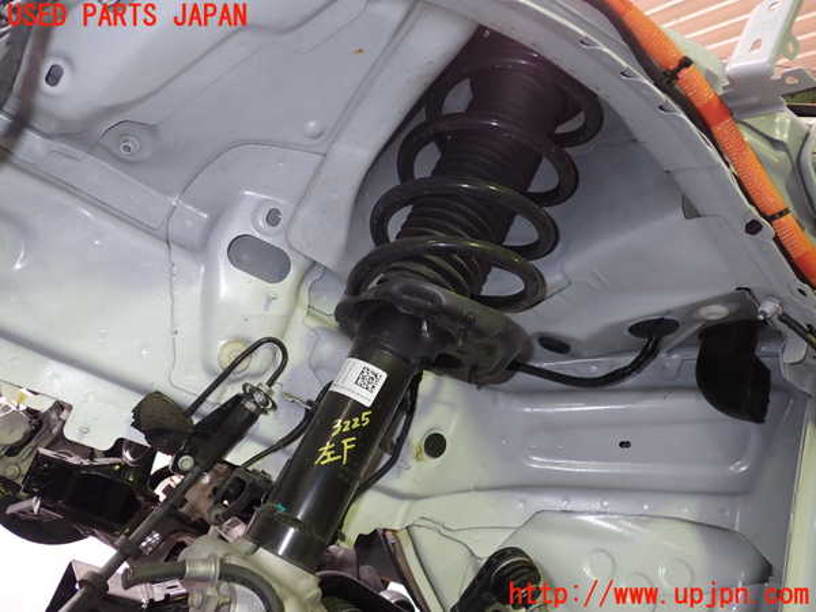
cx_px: 408
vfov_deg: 46.8
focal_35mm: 30
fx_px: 707
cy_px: 306
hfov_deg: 60.0
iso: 200
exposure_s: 1/30
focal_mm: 5.4
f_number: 2.3
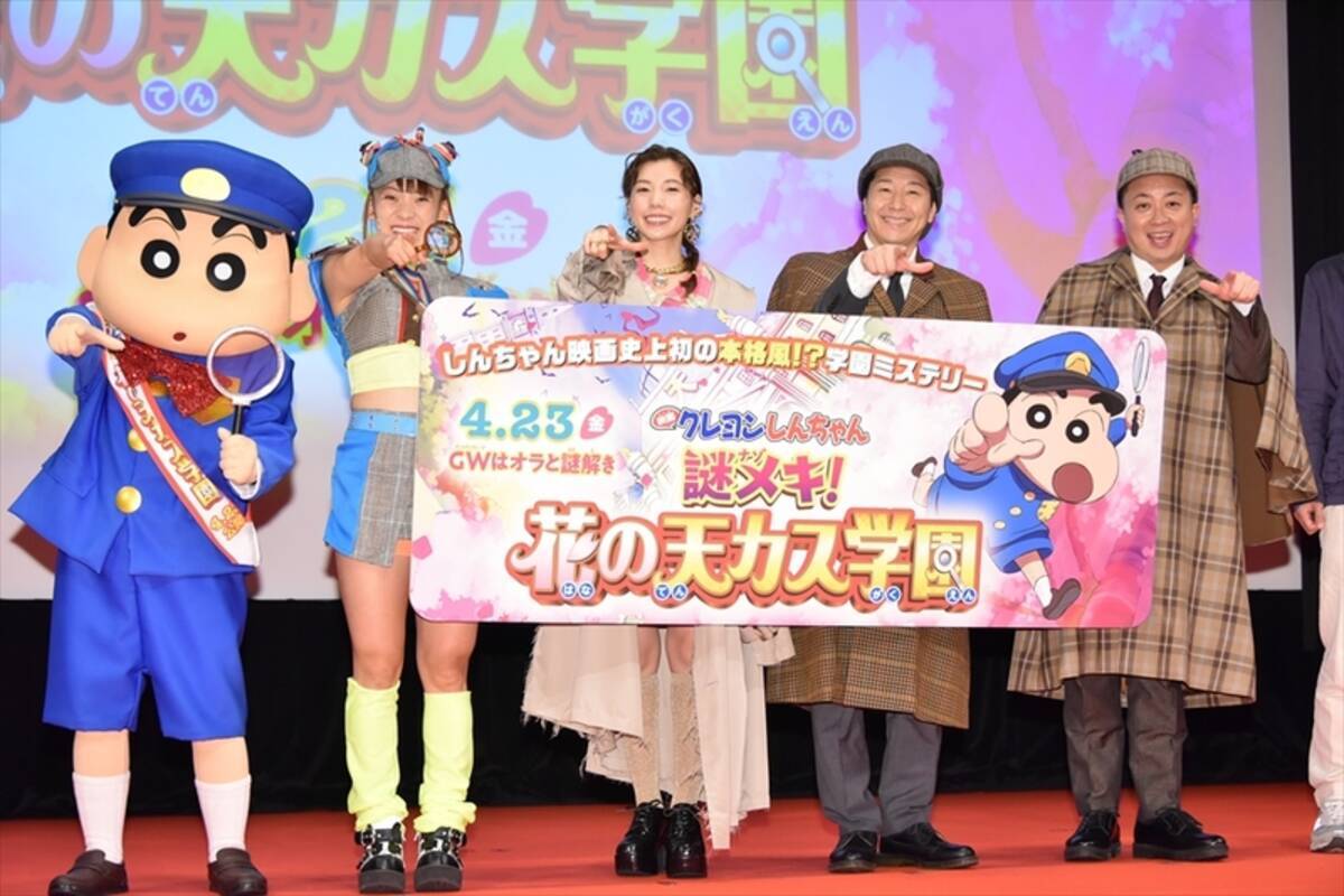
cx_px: 672
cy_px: 448
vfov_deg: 16.7
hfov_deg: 24.8
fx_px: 3061
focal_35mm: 82
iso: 3200
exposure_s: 1/200
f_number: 7.1
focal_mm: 82
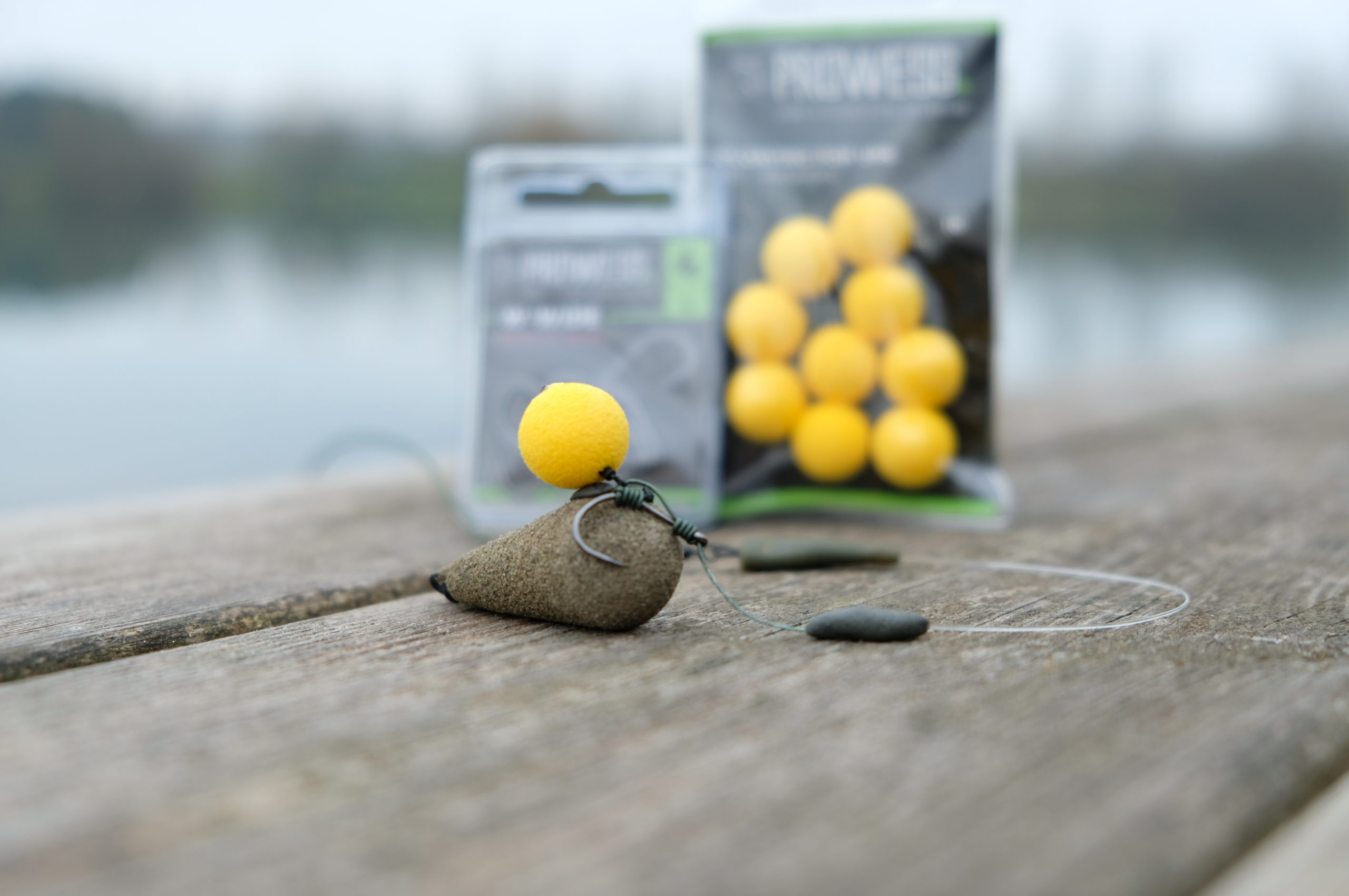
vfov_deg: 28.6
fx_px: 1760
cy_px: 448
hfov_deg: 41.9
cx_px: 674
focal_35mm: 47
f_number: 3.6
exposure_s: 1/400
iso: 200
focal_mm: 31.5
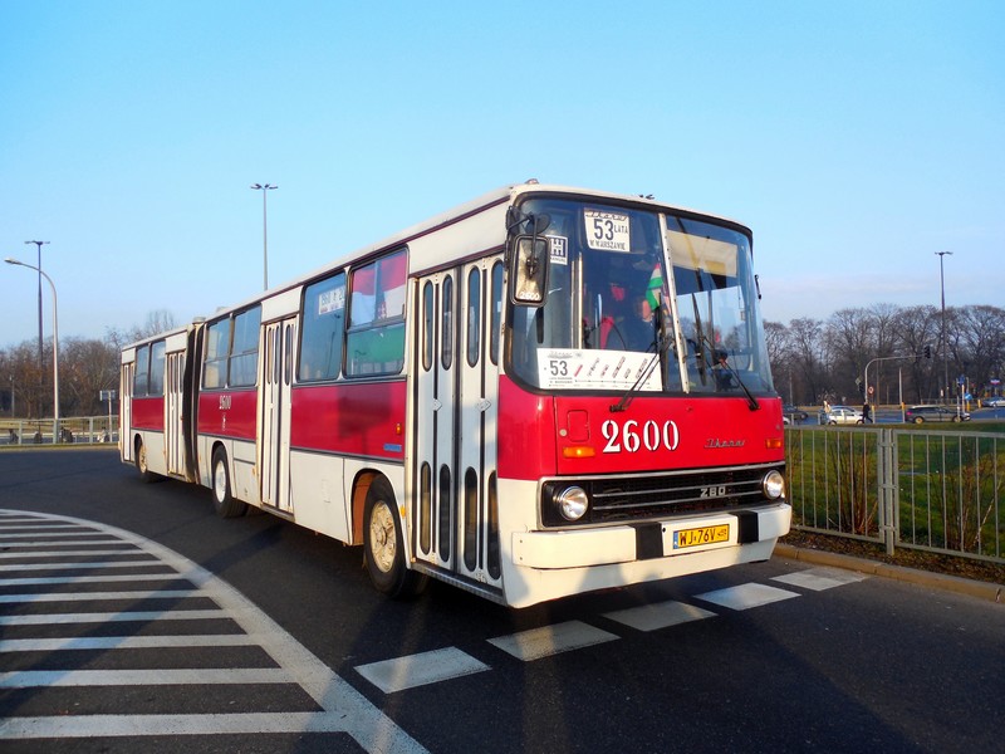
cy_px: 377
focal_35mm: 25
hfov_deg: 69.4
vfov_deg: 54.9
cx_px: 502
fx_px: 726
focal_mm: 4.5
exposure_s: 1/500
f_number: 3.3
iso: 125
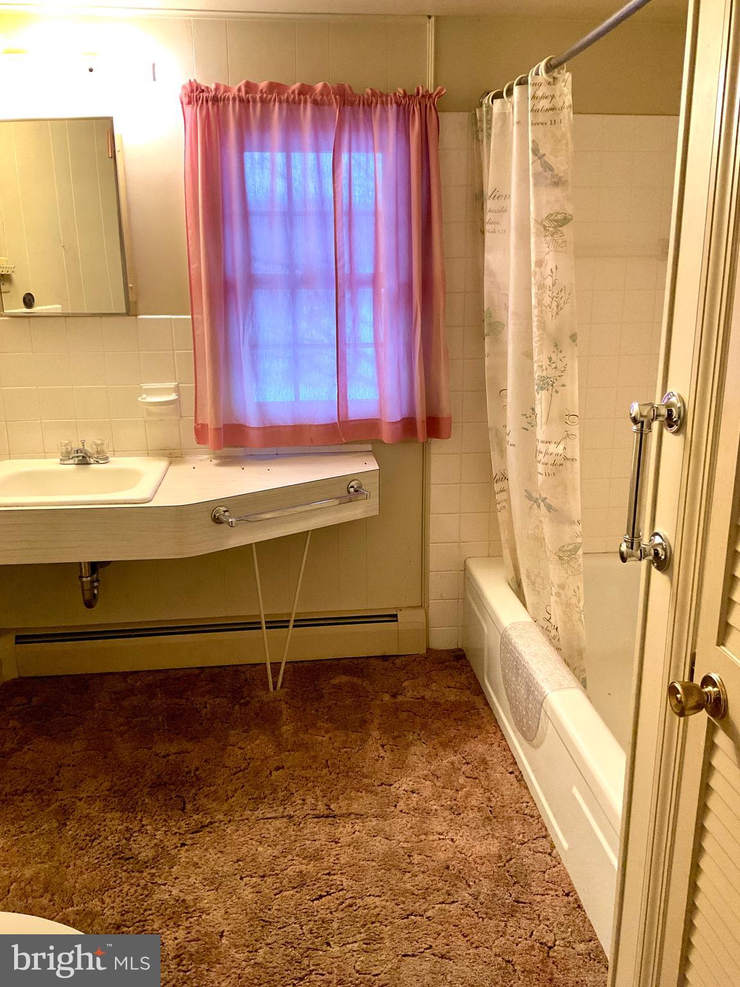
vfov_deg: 61.7
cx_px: 370
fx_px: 827
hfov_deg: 48.2
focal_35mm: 29
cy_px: 494
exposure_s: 1/60
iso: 160
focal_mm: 3
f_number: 1.8
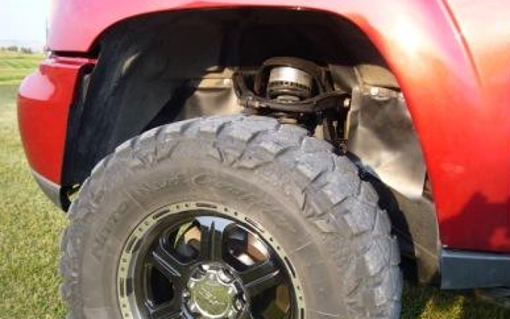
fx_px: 598
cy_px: 214
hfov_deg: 46.2
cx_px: 242
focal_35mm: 43
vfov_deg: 29.7
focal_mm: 5.7
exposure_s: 1/125
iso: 80
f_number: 3
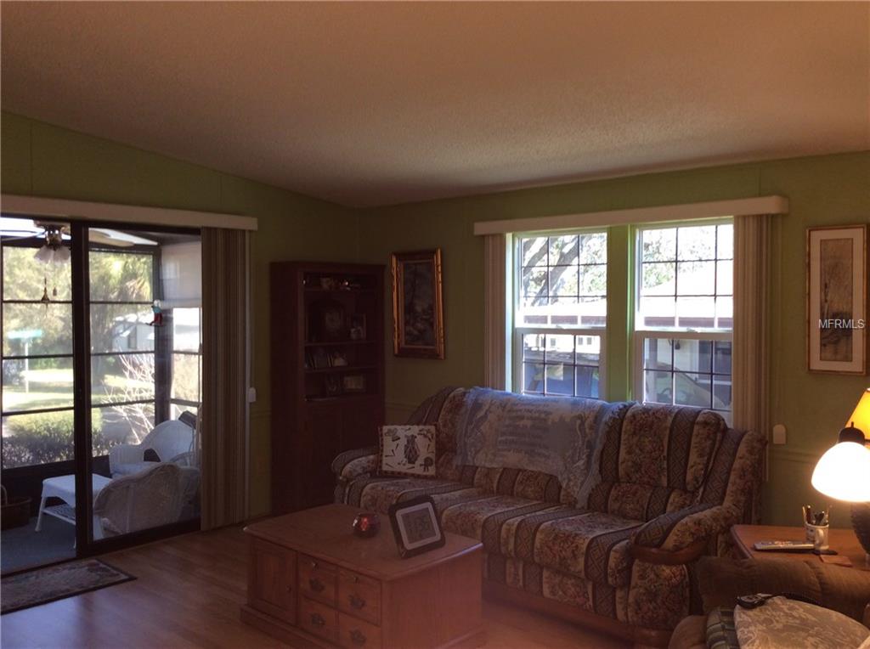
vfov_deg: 44.0
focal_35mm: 32
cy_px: 324
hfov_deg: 56.9
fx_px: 803
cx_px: 435
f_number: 2.4
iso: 40
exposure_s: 1/30
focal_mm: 3.3
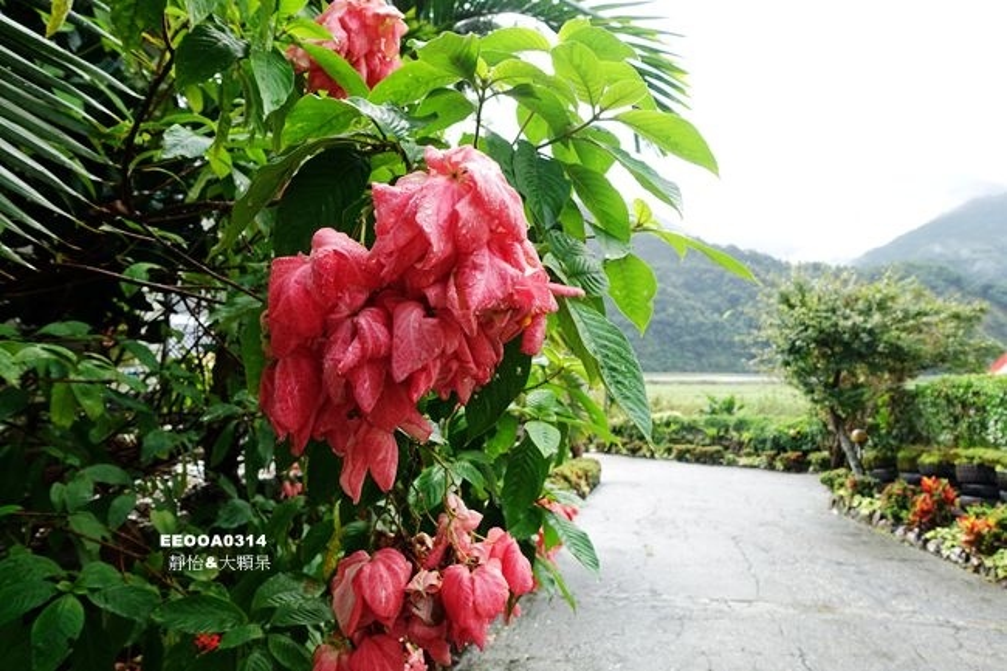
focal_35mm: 24
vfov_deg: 53.1
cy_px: 336
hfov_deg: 73.8
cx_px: 504
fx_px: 671
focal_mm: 8.8
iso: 125
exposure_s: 1/125
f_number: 4
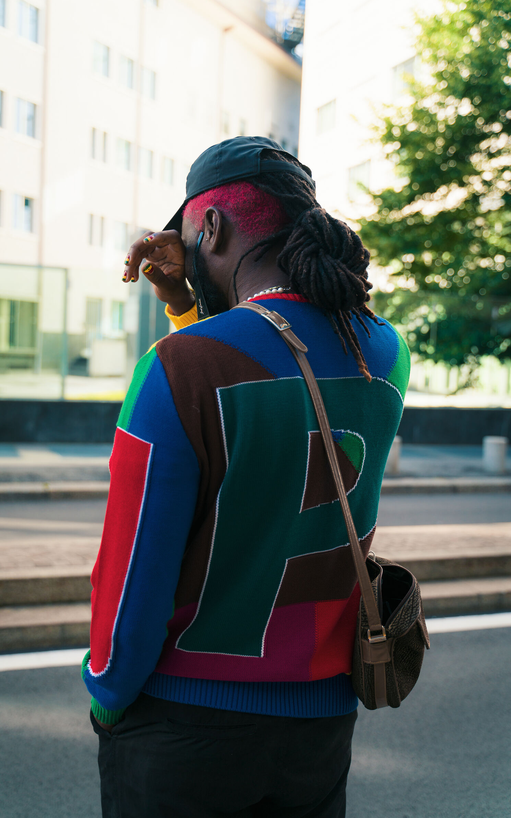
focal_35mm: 39
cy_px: 410
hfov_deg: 32.8
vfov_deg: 50.4
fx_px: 869
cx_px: 239
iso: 100
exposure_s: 1/640
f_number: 2.8
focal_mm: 38
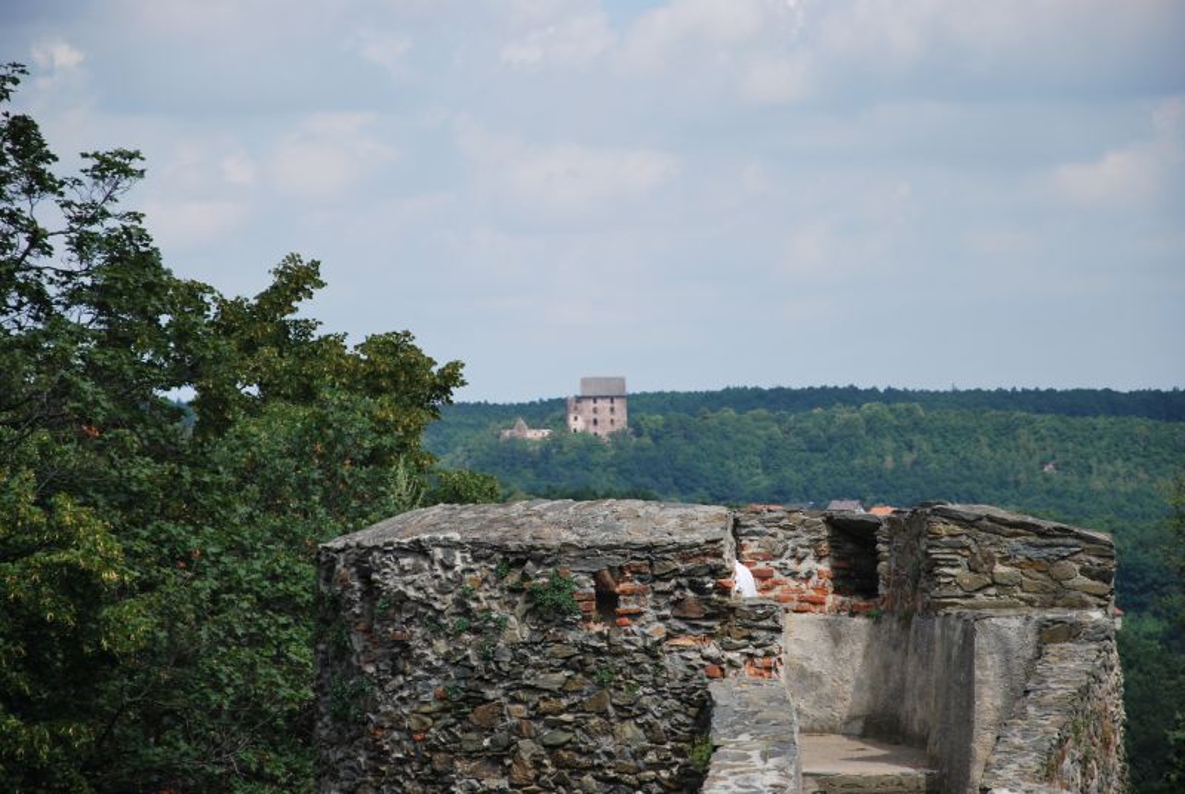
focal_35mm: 158
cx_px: 592
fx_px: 5192
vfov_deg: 8.7
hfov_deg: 13.0
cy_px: 397
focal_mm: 105
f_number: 5.6
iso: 110
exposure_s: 1/500
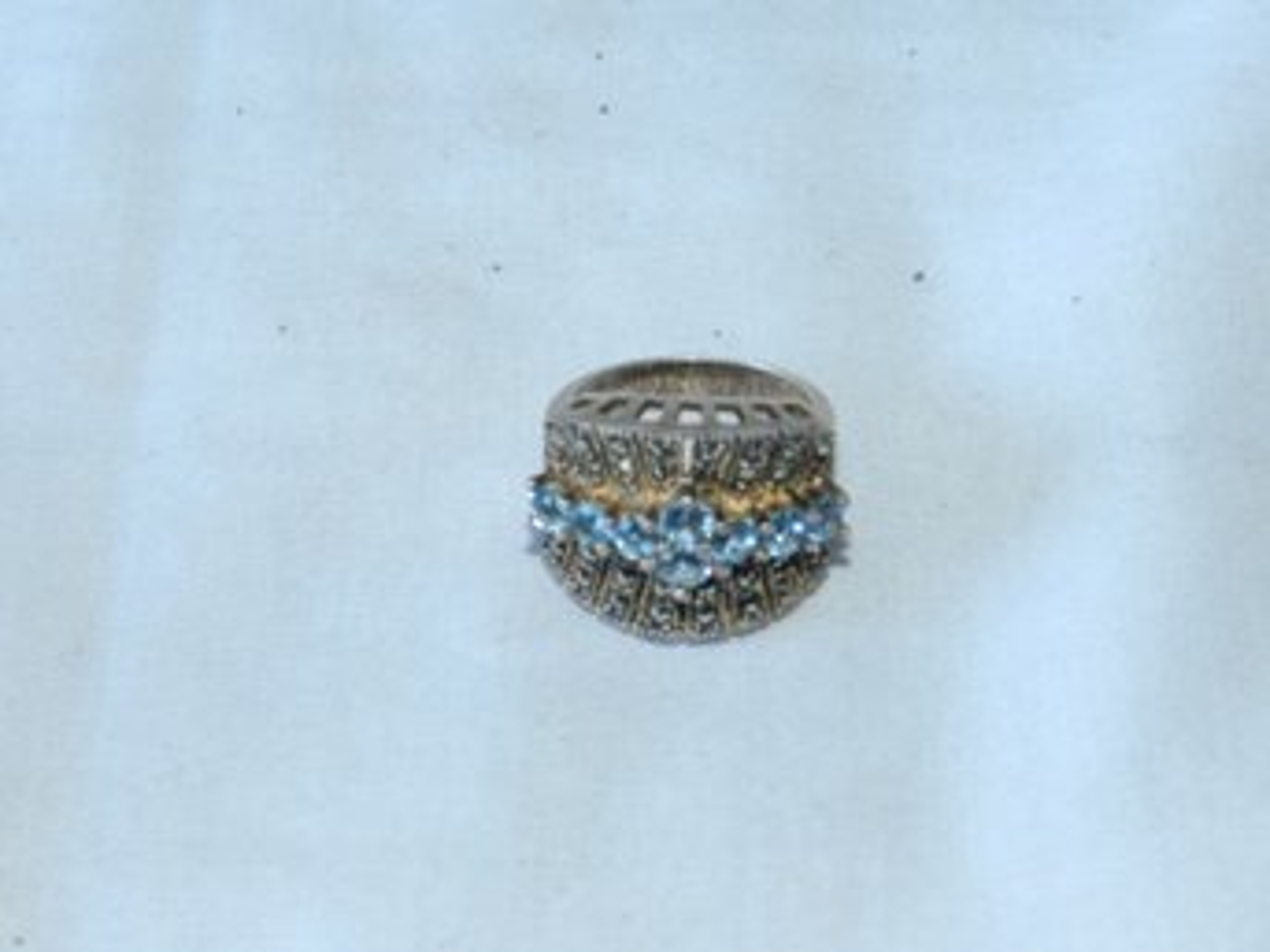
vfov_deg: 21.6
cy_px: 476
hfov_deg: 28.6
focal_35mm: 68
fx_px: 2494
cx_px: 635
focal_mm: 12.1
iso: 200
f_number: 4.7
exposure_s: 1/30
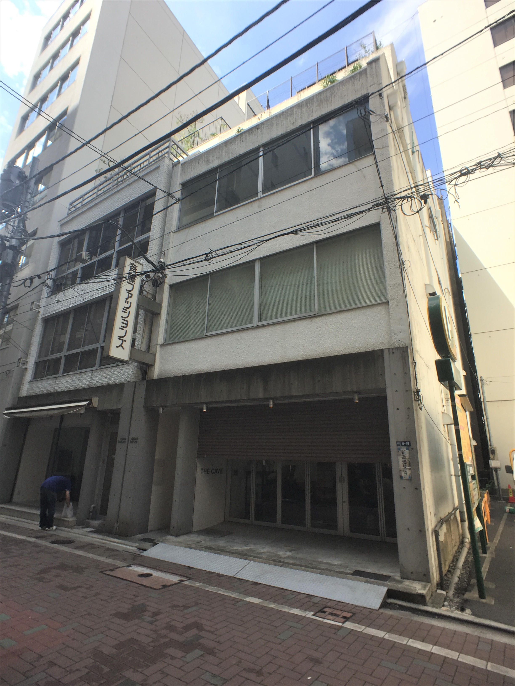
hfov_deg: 48.2
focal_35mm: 29
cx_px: 258
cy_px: 343
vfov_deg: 61.7
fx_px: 575
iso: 32
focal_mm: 4.15
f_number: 2.2
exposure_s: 1/942
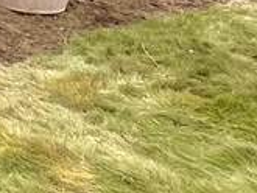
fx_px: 750
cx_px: -466
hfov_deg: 12.1
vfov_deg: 11.5
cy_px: -304
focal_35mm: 101
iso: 32
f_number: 1.8
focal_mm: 1.57
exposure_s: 1/488
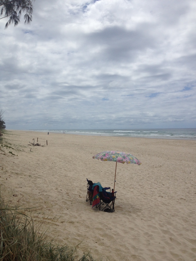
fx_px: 264
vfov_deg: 52.6
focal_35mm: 35
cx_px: 98
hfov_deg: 40.7
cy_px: 130
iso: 50
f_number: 2.4
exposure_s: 1/6135
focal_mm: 4.28
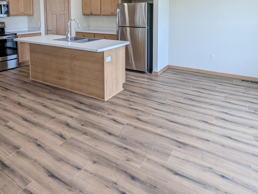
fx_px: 172
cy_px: 28
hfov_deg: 73.9
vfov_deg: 53.3
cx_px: 131
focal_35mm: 23
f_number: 2.2
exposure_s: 1/60
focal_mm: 1.95
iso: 58
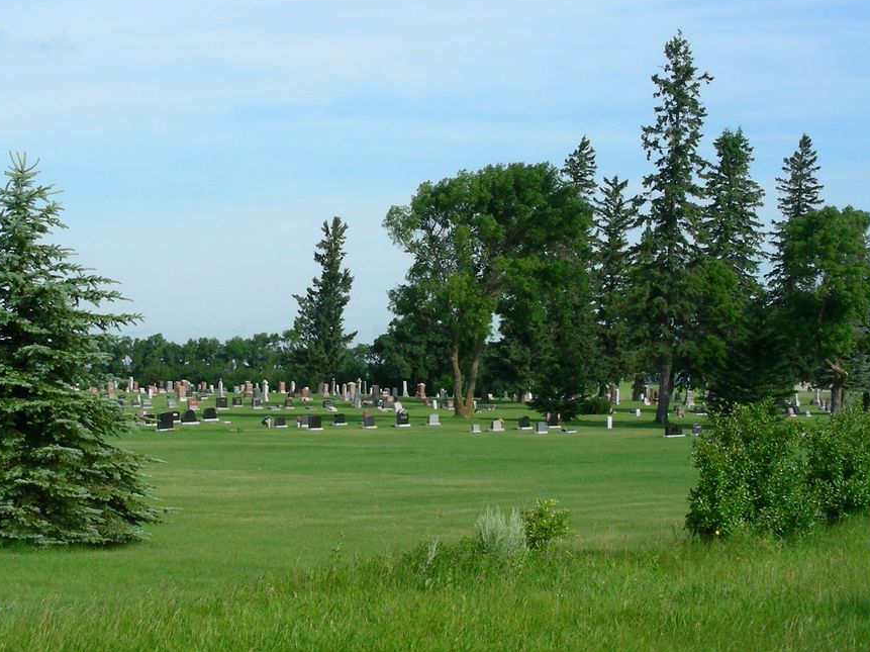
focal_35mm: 94
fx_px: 2362
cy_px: 341
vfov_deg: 15.7
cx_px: 362
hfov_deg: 20.9
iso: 50
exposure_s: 1/607
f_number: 4
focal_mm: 13.2
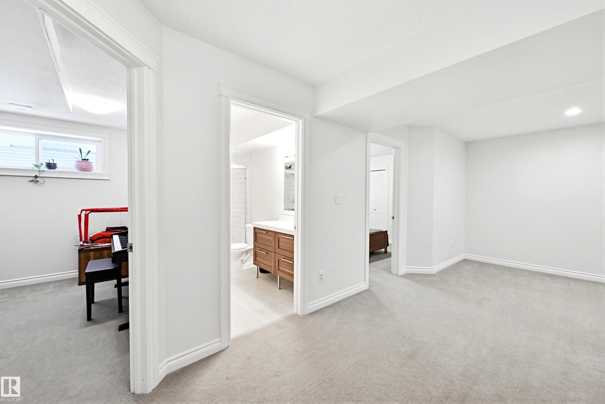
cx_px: 302
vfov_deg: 81.3
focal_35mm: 14
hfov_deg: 104.2
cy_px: 202
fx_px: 235
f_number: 8
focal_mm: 14
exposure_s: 1/4
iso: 400
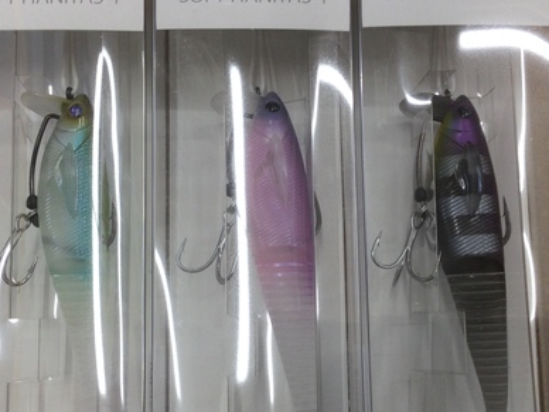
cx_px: 269
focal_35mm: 48
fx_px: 761
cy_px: 244
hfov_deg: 39.7
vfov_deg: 30.2
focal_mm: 3.3
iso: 32
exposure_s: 1/60
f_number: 2.4
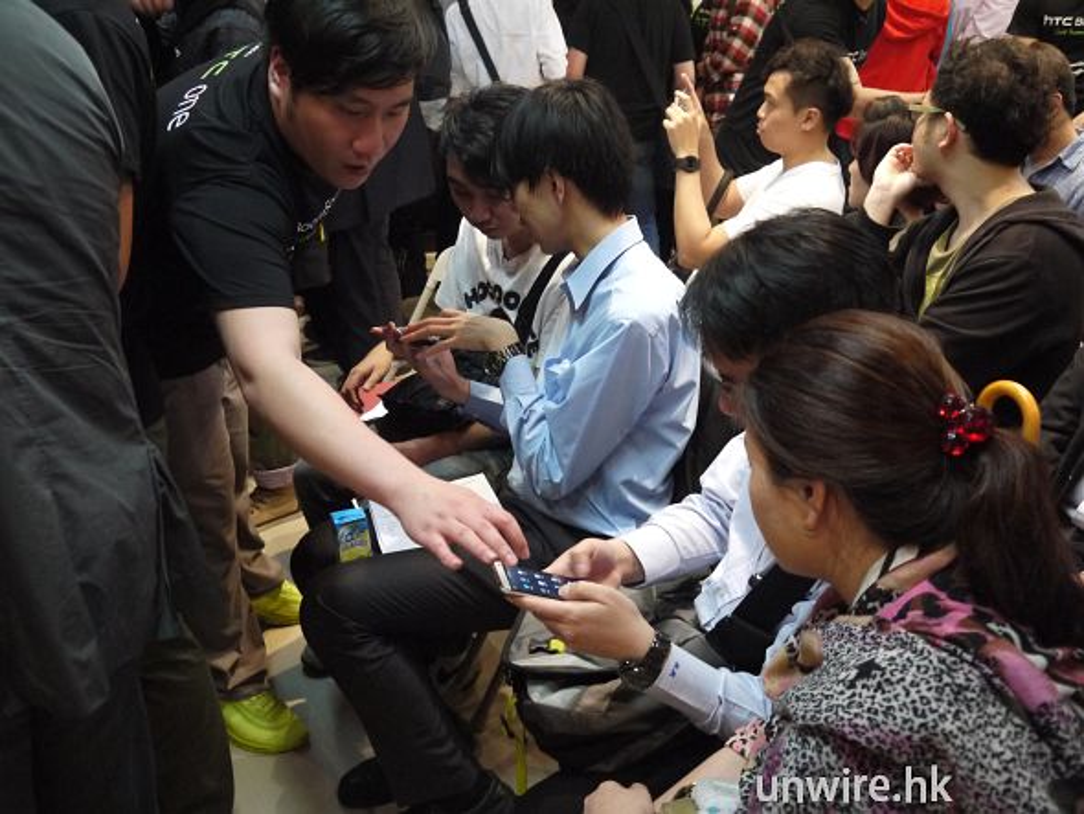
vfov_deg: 39.7
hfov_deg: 51.3
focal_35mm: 36
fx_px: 1128
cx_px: 542
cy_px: 407
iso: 800
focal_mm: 18
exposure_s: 1/25
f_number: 4.1
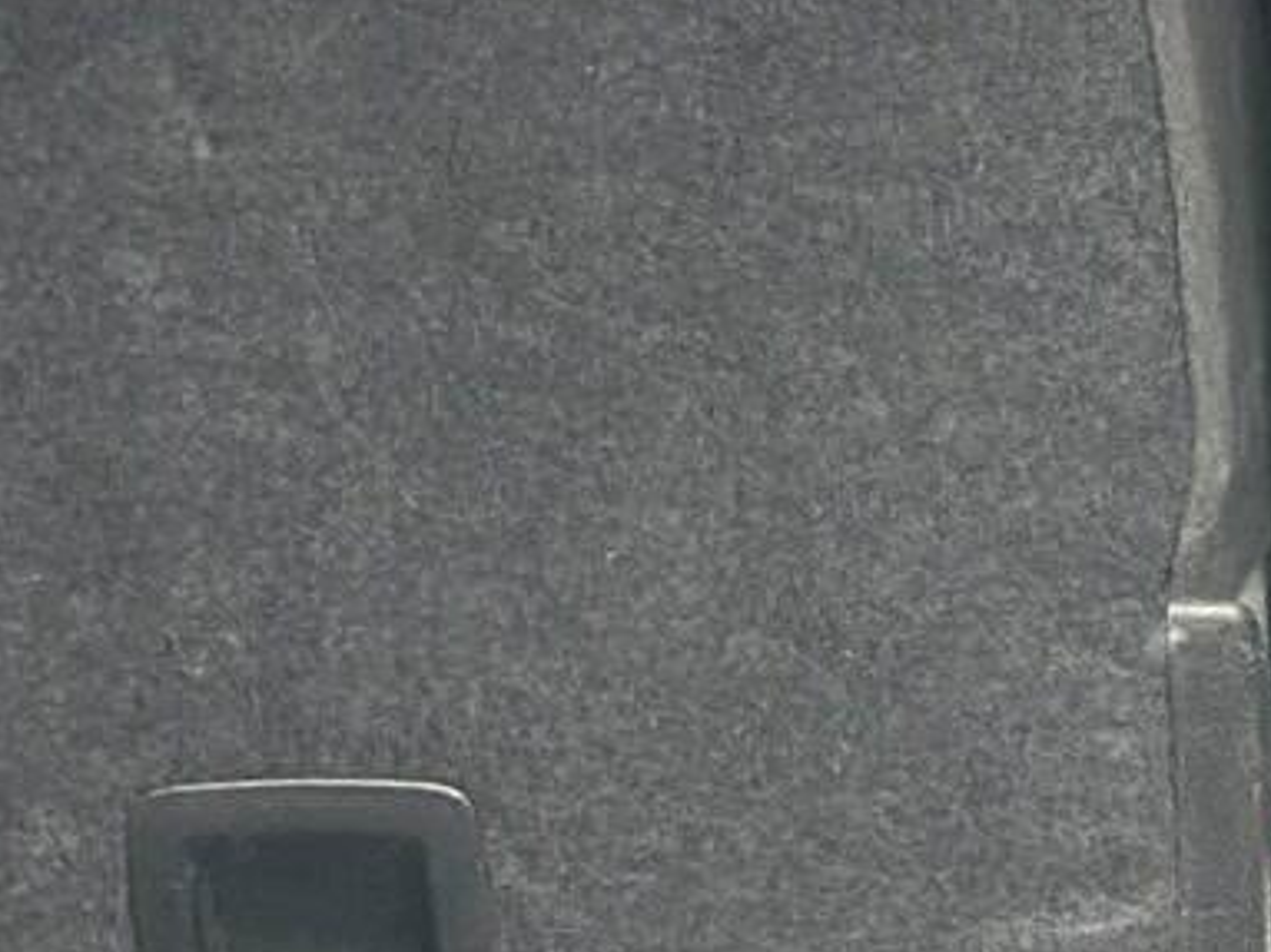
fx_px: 11783
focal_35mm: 321
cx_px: 2253
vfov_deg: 4.6
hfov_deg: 6.1
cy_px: 809
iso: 125
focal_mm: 6.86
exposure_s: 1/79
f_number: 1.78
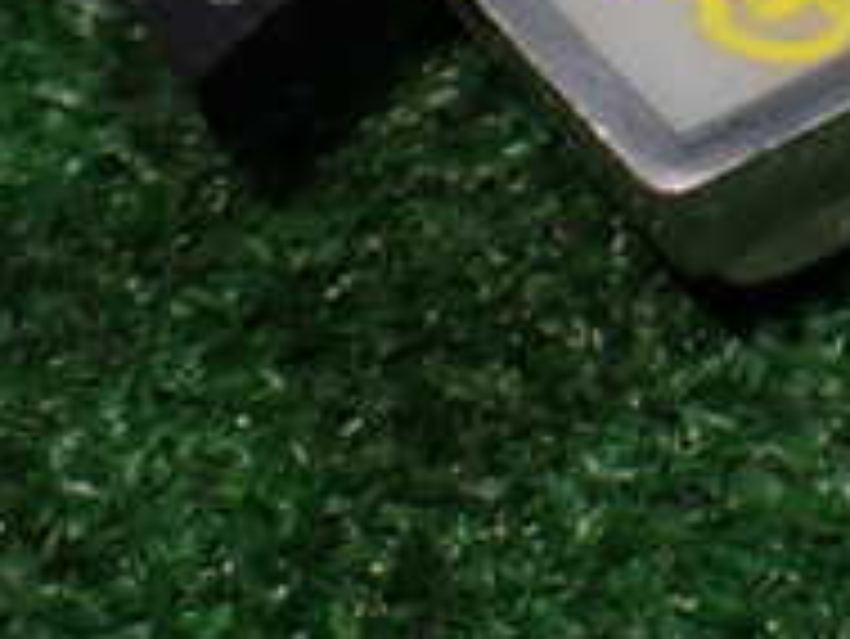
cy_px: -315
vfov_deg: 14.5
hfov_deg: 19.9
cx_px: 872
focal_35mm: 95
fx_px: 2334
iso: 200
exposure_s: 1/125
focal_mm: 5.4
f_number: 2.3
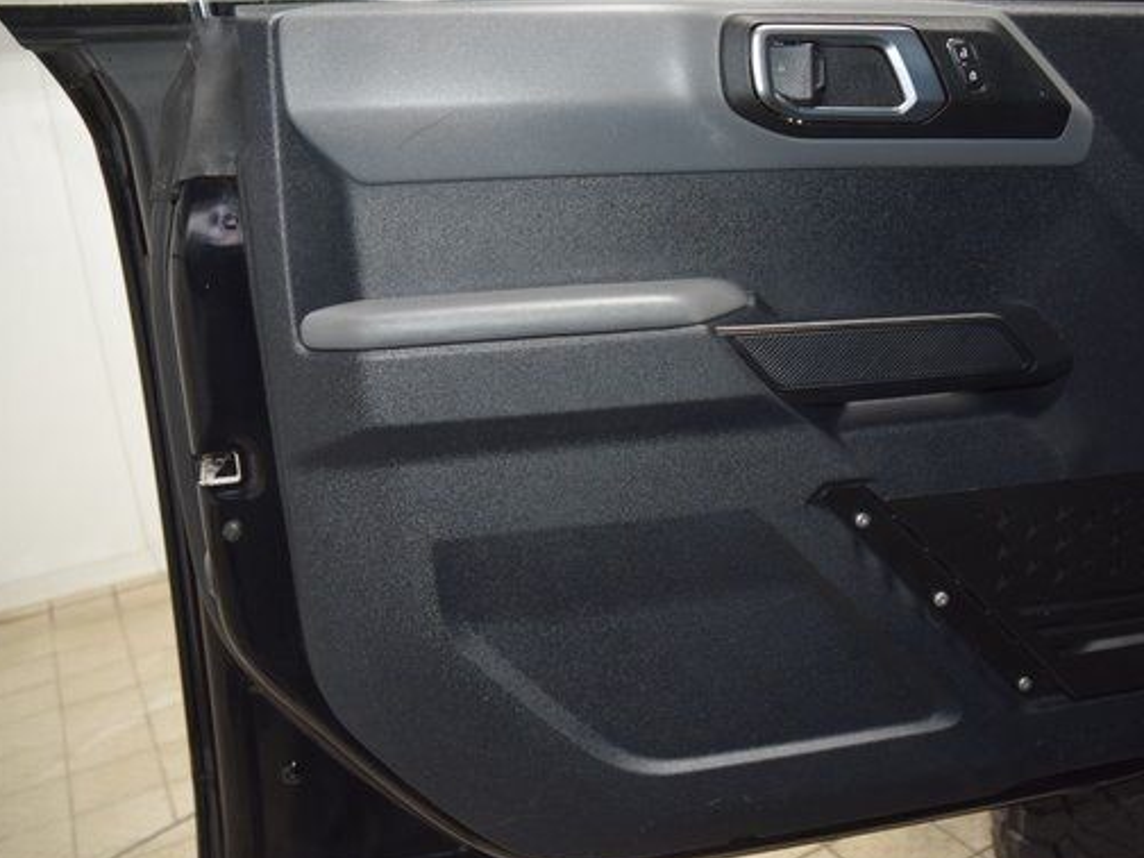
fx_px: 1091
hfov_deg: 55.0
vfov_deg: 42.9
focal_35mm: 33
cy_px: 428
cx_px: 674
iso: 2000
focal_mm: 18
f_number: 3.5
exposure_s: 1/100
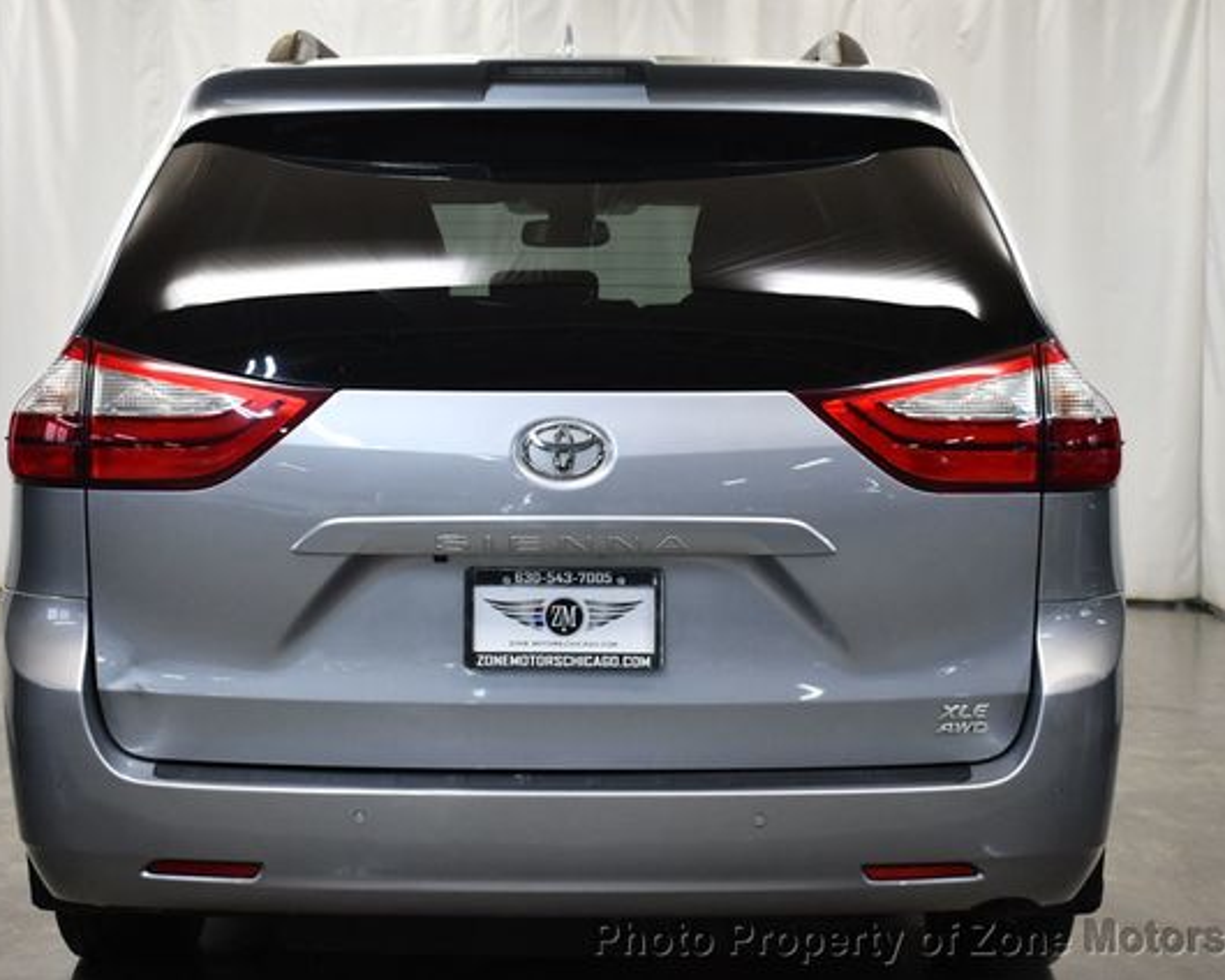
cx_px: 564
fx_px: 2465
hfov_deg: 27.9
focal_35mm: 68
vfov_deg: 22.5
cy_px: 488
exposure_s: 1/125
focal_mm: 30
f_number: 4.2
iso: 1100
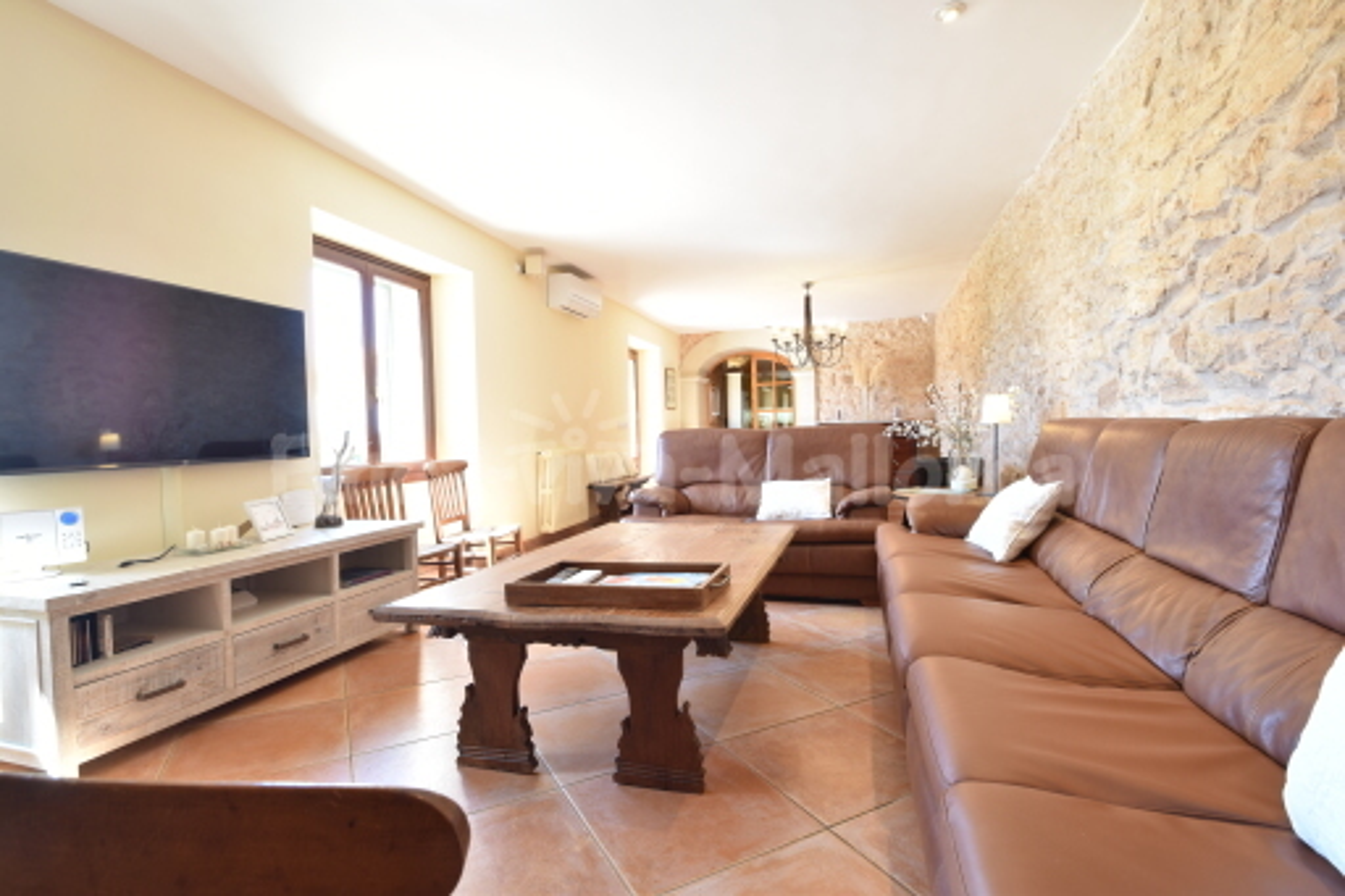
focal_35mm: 16
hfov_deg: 95.0
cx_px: 672
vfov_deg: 72.0
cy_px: 448
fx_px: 616
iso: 100
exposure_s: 1/2
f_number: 9
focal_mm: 11
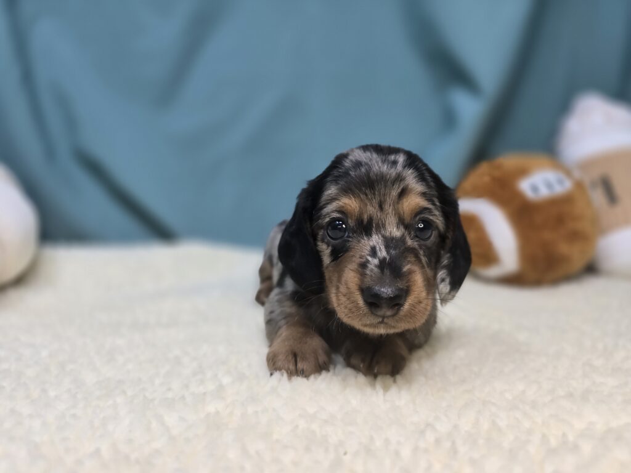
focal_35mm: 23
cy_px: 236
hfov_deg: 73.9
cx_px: 316
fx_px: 419
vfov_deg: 58.9
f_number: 1.7
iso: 50
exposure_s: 1/120
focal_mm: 6.3
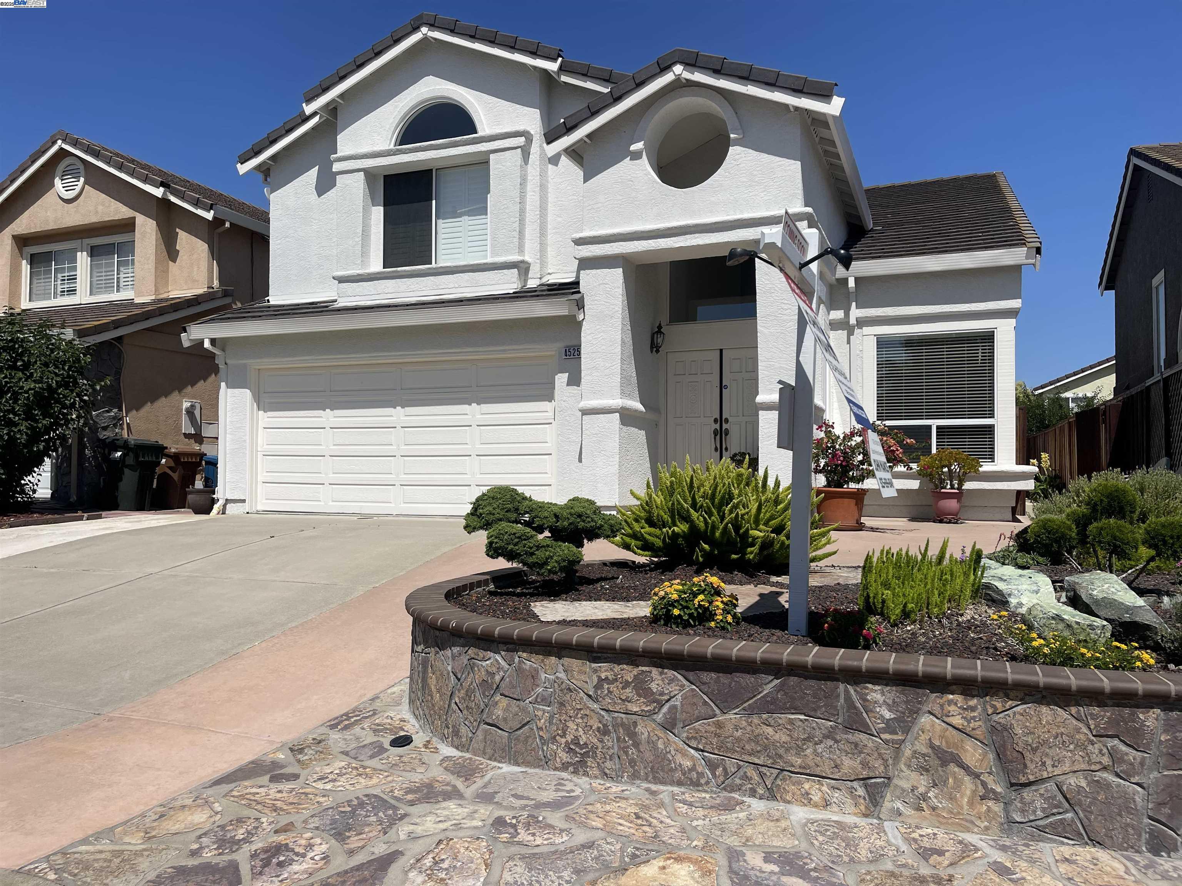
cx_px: 591
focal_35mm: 26
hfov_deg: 67.3
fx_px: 888
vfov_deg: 53.1
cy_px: 443
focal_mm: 5.1
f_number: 1.6
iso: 50
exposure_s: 1/10000
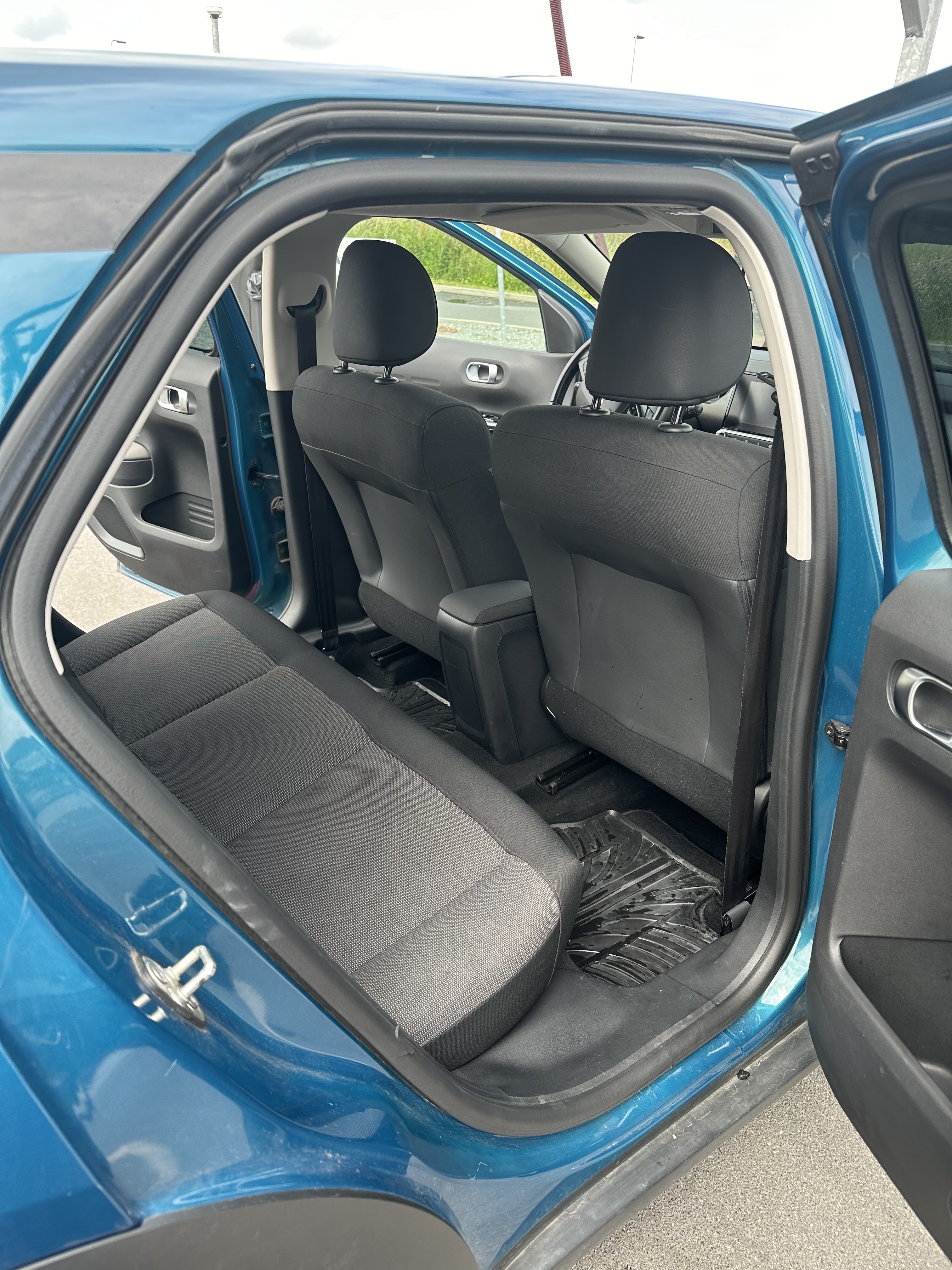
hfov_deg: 56.8
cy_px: 635
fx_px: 880
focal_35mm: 24
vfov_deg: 71.6
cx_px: 476
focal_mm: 6.86
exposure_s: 1/360
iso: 80
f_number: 1.78
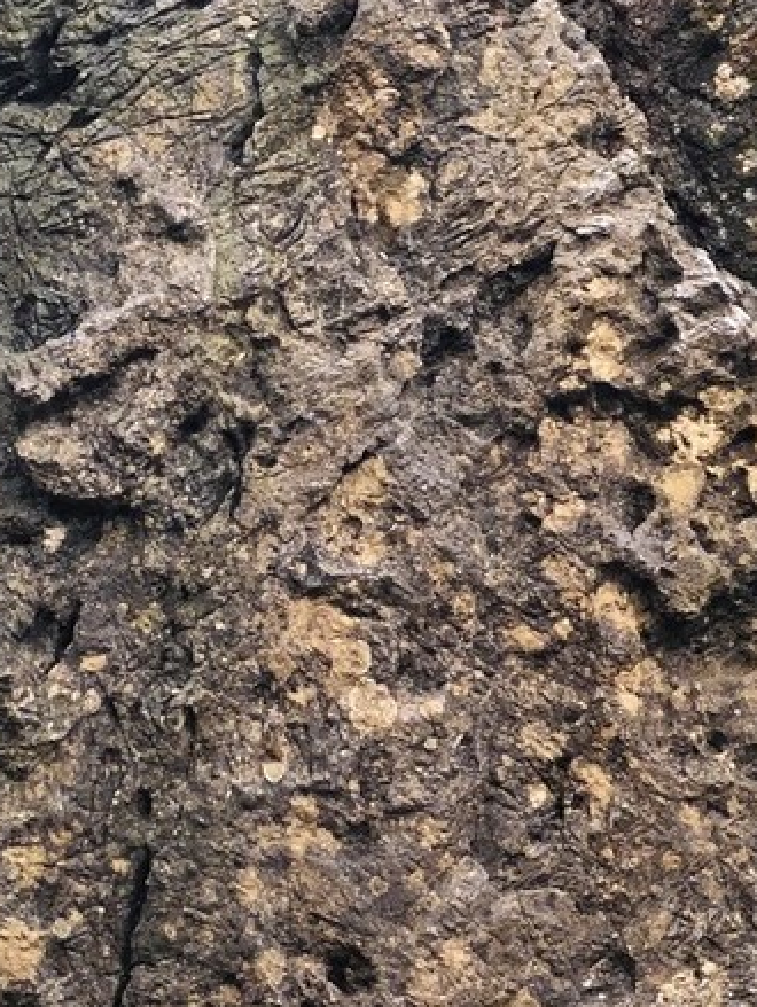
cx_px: 704
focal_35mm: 142
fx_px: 4134
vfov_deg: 13.4
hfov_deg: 10.4
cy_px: -326
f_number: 2.4
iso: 32
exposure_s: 1/60.2
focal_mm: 6
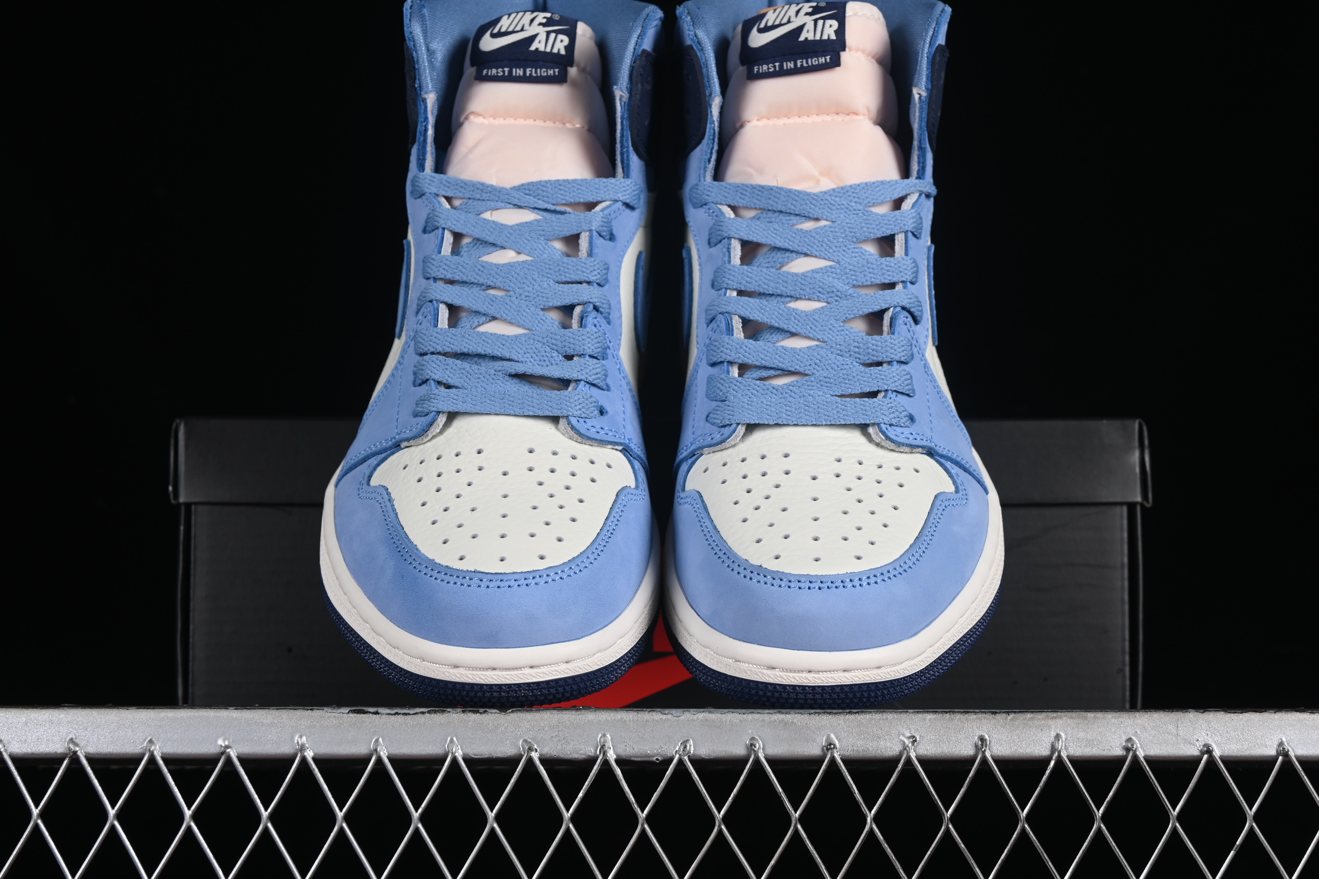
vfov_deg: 18.2
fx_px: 2748
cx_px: 660
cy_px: 440
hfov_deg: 27.0
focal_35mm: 75
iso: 160
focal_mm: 50
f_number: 8
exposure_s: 1/80
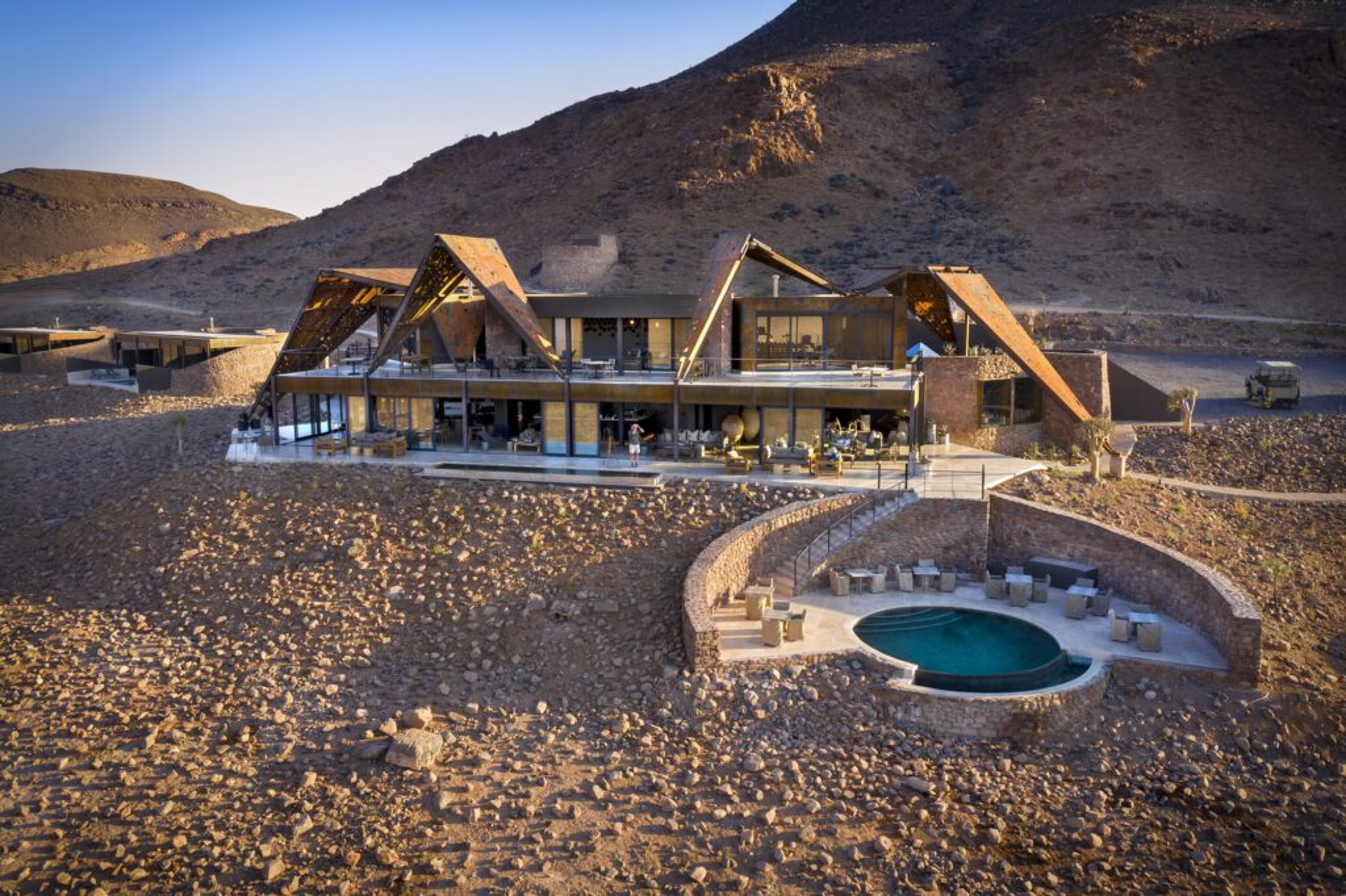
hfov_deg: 65.5
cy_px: 448
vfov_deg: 46.4
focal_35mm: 28
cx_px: 673
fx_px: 1046
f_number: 8
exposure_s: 1/60
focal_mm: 10.26
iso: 100
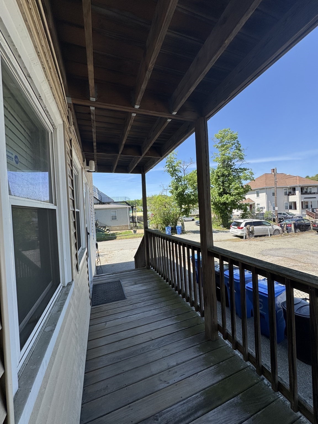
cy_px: 212
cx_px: 159
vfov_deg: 102.1
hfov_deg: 85.7
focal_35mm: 14
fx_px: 171
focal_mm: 2.22
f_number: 2.2
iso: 50
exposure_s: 1/771
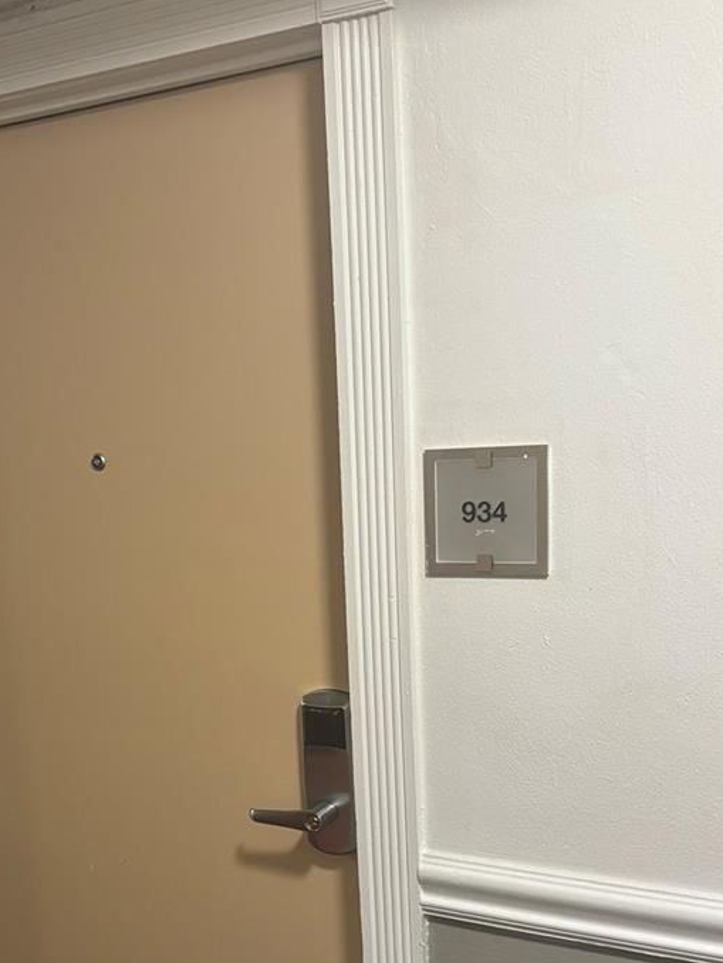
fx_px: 1280
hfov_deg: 31.2
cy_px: 672
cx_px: 214
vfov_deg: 40.5
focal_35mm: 46
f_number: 1.6
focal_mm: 5.96
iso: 160
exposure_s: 1/60
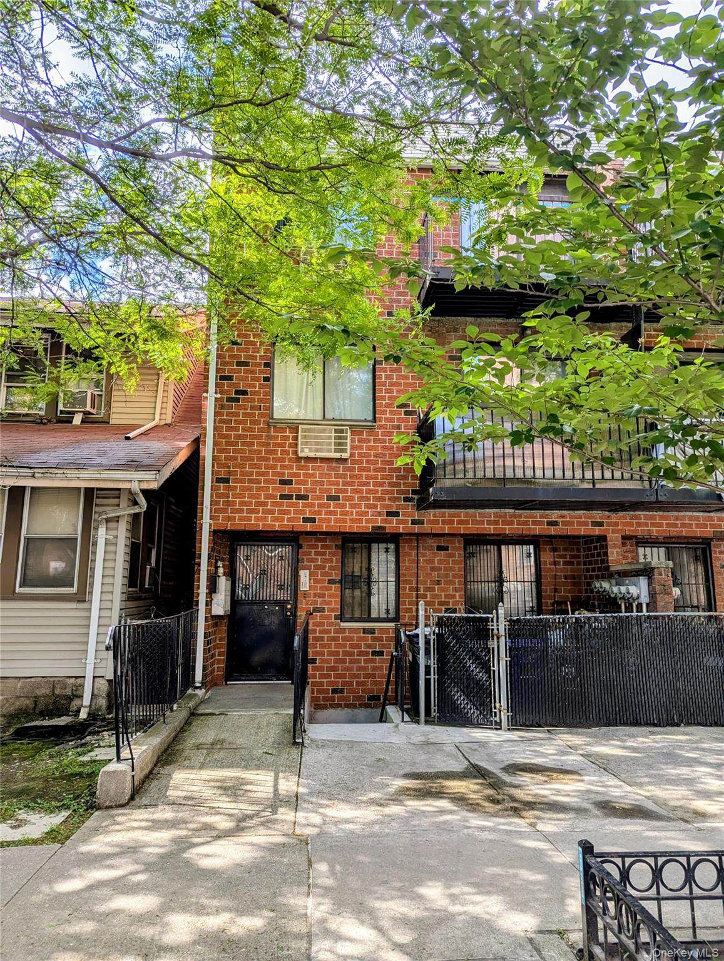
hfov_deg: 56.9
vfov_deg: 71.5
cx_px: 362
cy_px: 480
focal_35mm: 24
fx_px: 667
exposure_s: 1/976
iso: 40
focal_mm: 6.81
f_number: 1.85
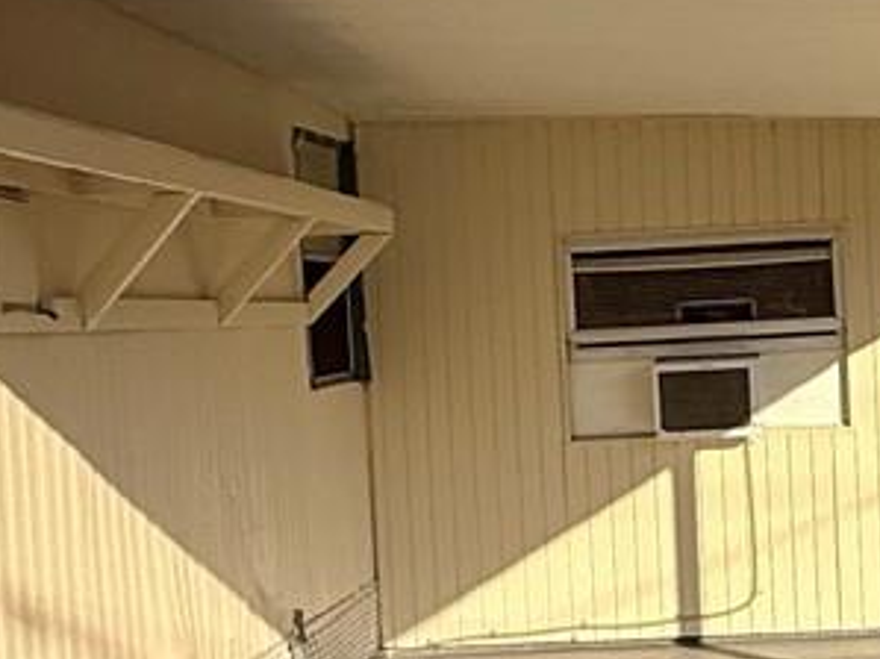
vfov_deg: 19.6
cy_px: 403
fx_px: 1906
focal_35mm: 75
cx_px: 783
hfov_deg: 25.2
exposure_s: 1/2976
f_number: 2.2
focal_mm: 2.22
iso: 50
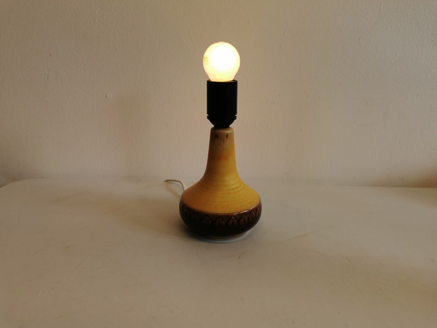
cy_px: 164
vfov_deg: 51.4
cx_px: 218
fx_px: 341
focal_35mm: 27
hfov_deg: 65.3
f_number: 1.6
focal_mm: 5.56
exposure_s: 1/463
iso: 50
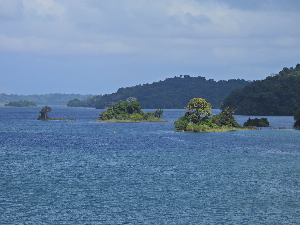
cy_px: 112
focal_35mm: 200
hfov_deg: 9.9
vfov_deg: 7.4
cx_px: 150
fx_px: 1733
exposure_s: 1/1600
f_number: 4.5
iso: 100
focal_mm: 35.7
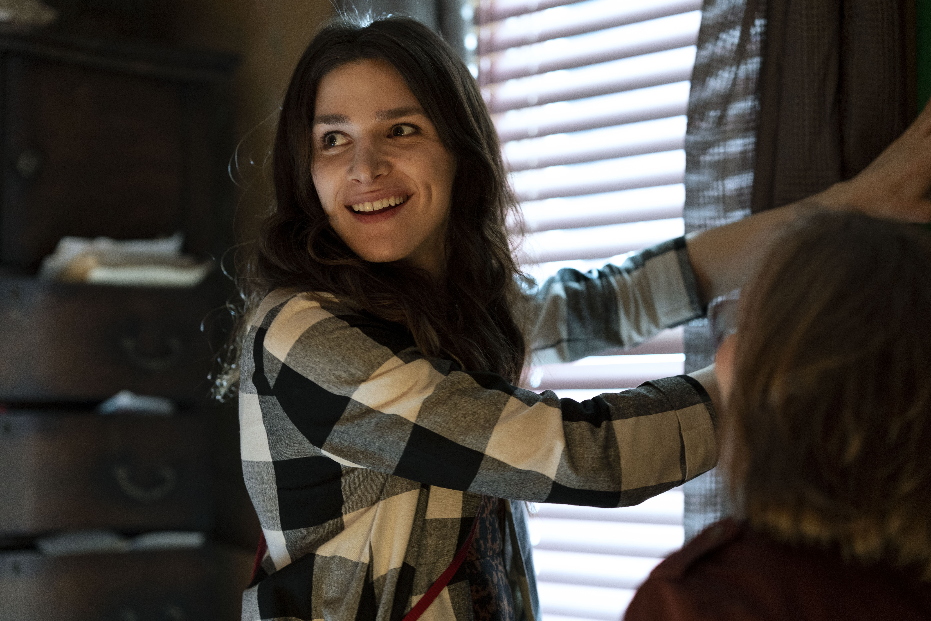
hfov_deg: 23.9
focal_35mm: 85
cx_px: 466
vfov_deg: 16.1
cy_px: 310
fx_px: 2198
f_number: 2.2
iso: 3200
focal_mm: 85
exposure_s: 1/60
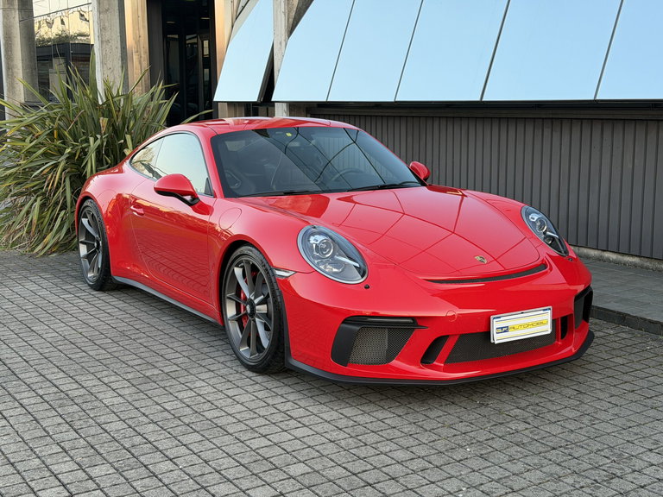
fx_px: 919
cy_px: 248
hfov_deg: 39.7
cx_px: 332
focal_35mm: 48
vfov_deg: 30.3
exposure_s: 1/171
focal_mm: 6.76
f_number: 1.78
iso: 64
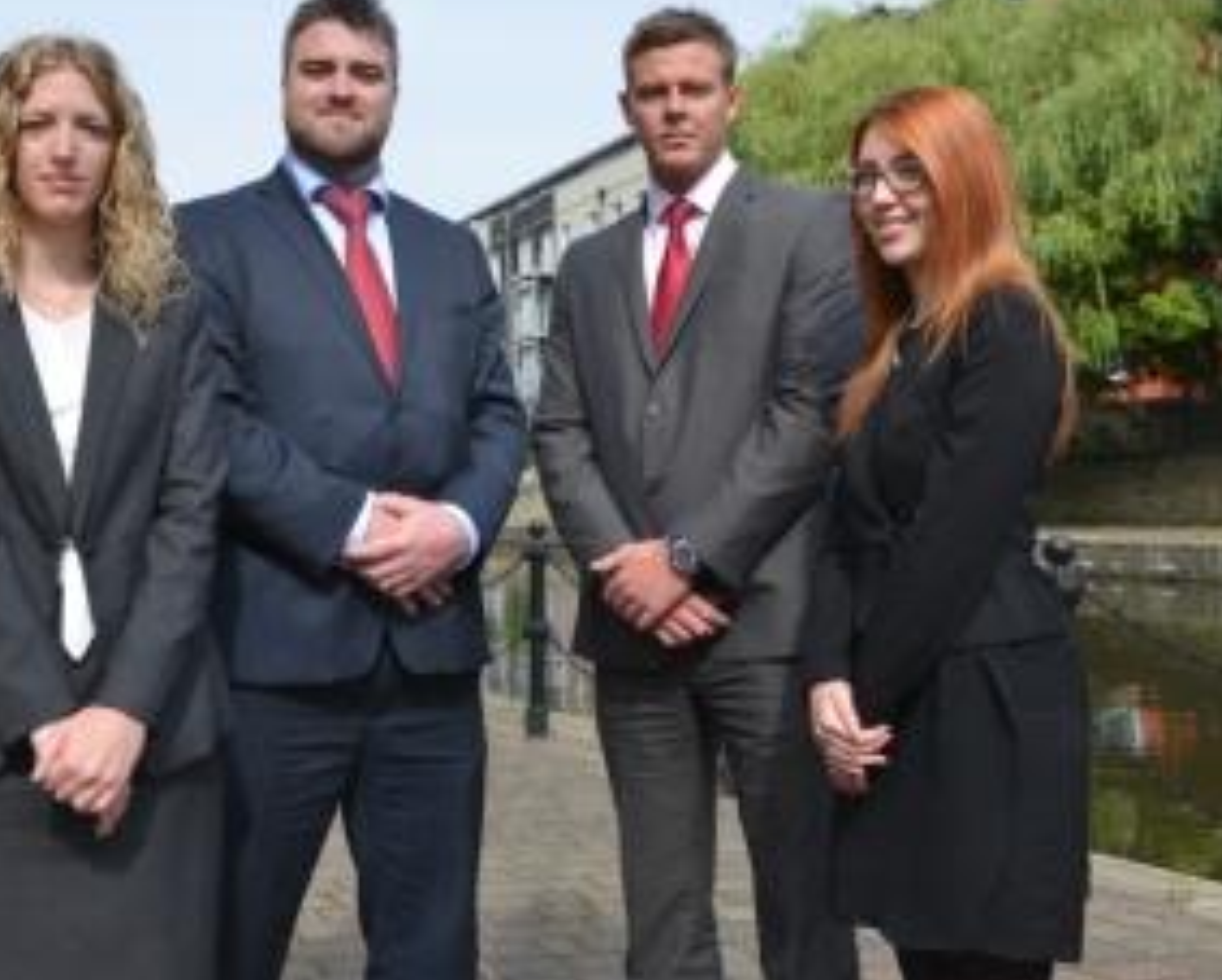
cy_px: 386
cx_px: 505
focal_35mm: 46
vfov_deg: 32.7
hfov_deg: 40.2
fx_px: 1665
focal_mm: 31
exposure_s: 1/160
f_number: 8
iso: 100
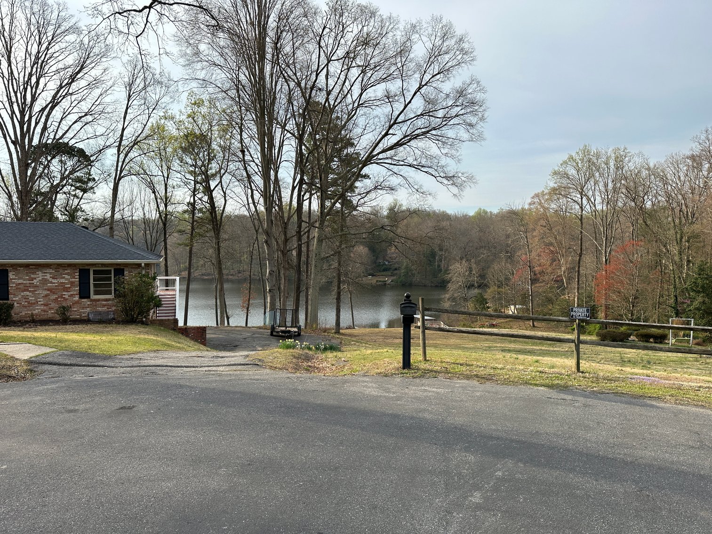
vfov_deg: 56.8
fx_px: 494
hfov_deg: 71.6
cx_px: 356
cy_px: 267
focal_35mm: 24
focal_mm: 6.86
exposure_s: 1/2469
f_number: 1.78
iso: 80
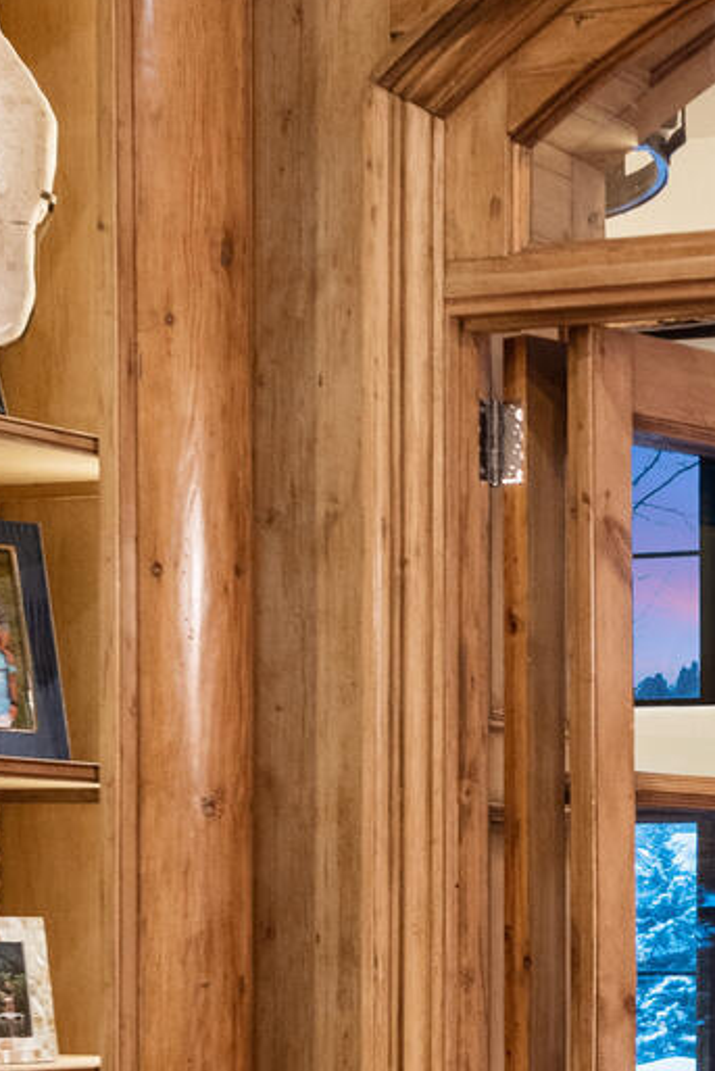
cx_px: 990
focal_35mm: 112
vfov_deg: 17.7
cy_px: 1146
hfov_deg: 11.8
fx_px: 3334
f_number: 7.1
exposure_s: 1/8
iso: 640
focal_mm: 32
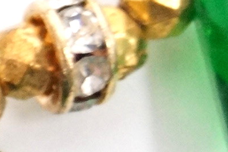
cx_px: -369
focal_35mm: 508
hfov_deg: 4.0
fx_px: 3219
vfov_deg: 2.7
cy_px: 194
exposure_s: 1/80
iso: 3200
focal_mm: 55
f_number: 5.6
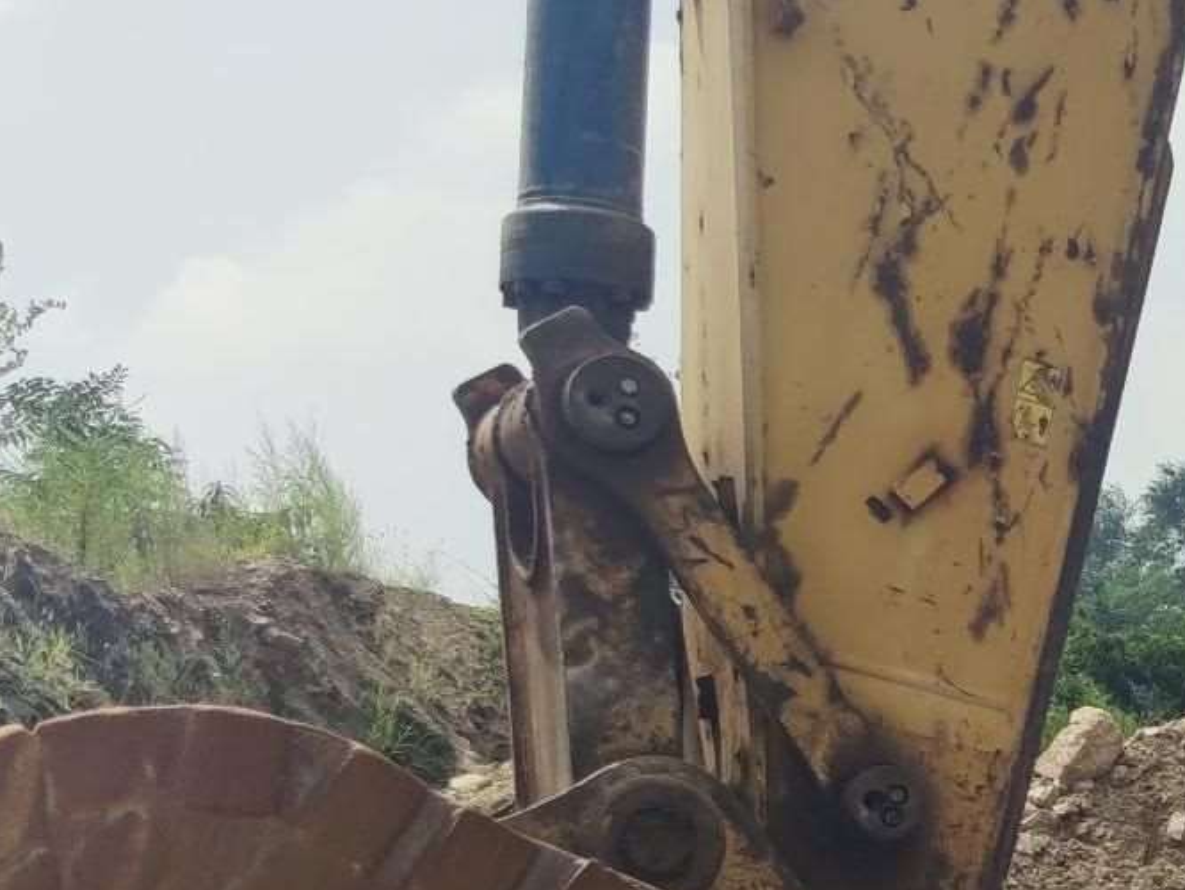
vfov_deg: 14.7
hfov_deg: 16.5
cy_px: 682
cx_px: 2121
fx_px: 3425
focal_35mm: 100
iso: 50
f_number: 1.6
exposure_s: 1/2000
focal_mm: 5.58
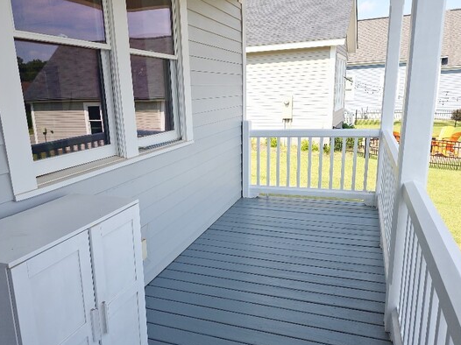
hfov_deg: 63.3
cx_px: 202
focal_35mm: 28
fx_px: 373
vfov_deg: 49.6
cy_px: 195
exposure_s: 1/13206
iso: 500
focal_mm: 6.4
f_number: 1.8
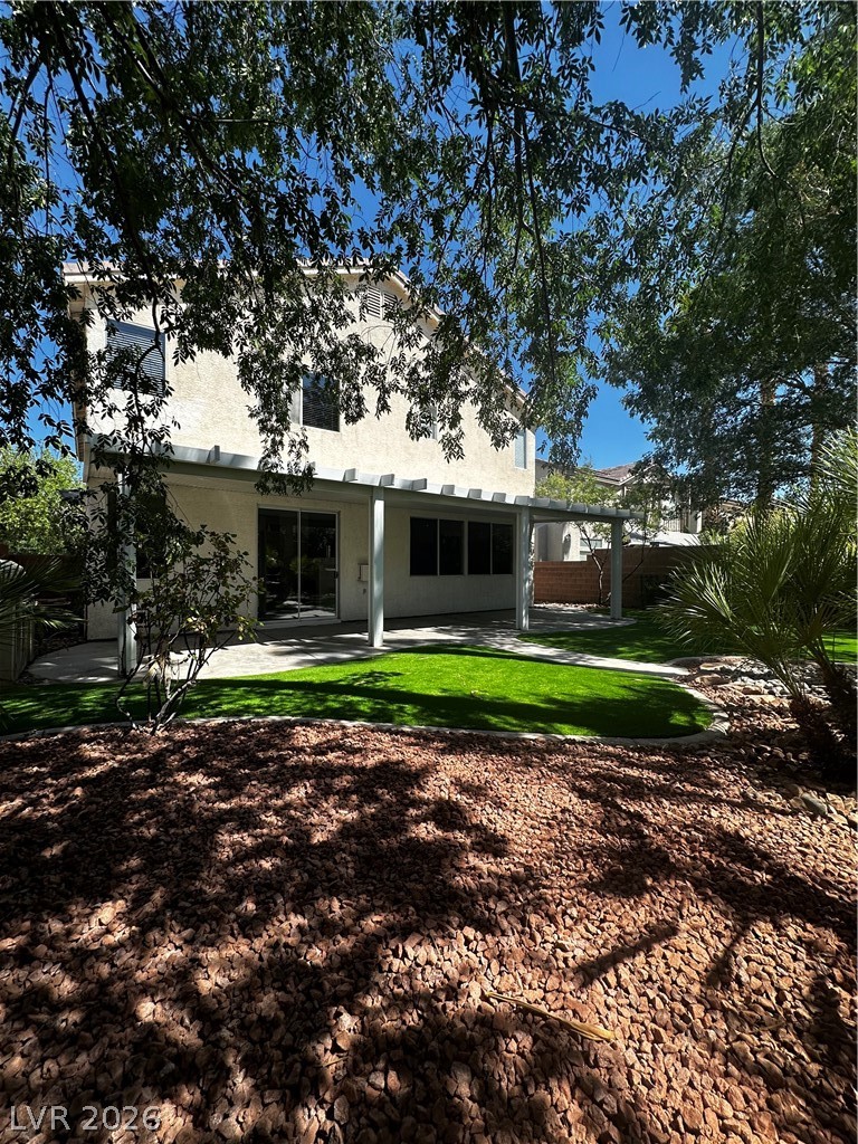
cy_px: 572
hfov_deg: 85.7
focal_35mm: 14
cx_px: 429
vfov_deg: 102.1
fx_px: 463
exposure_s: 1/1435
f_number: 2.2
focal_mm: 2.22
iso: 50
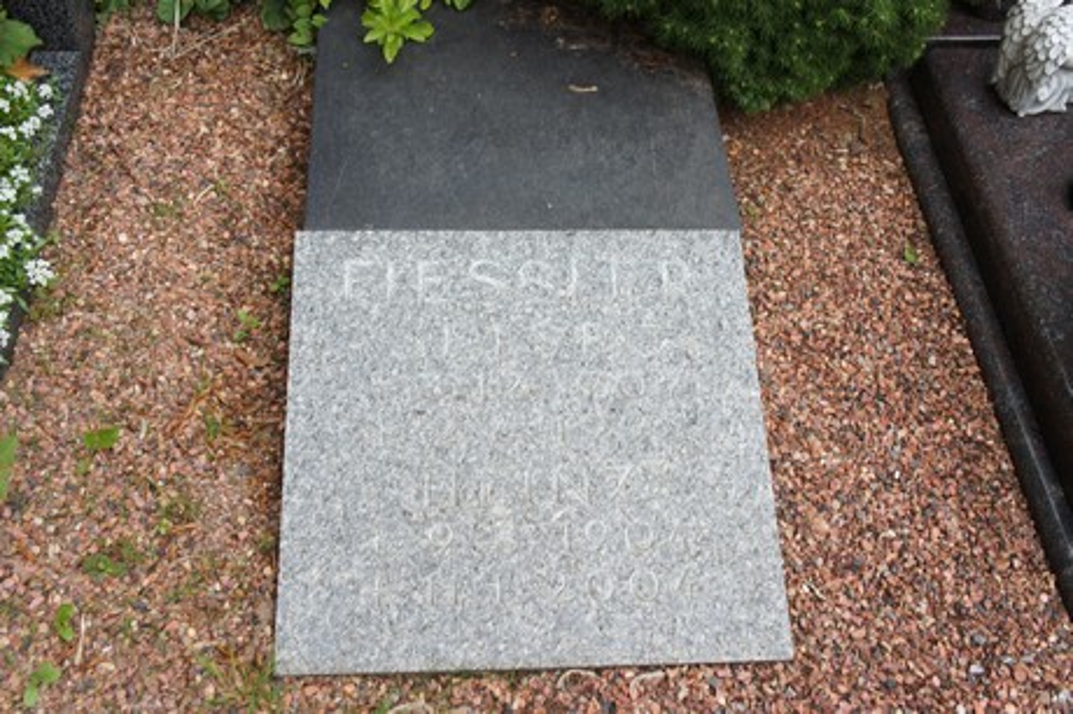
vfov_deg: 35.4
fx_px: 1117
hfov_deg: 51.3
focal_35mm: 38
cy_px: 357
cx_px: 536
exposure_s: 1/200
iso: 400
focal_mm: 25
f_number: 6.3
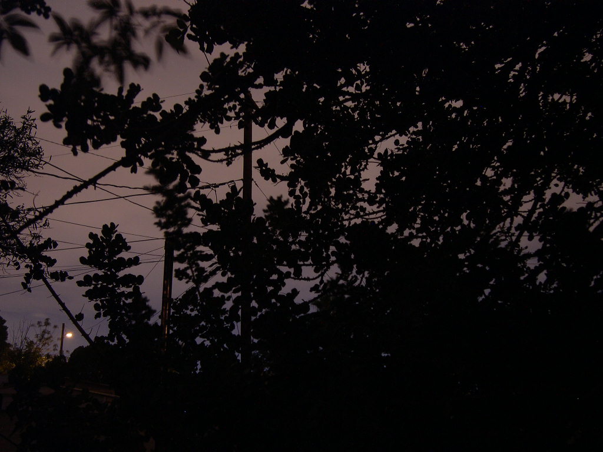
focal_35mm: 38
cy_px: 226
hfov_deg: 49.0
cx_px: 302
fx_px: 662
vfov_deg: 37.7
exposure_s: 8
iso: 100
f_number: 2.8
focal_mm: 8
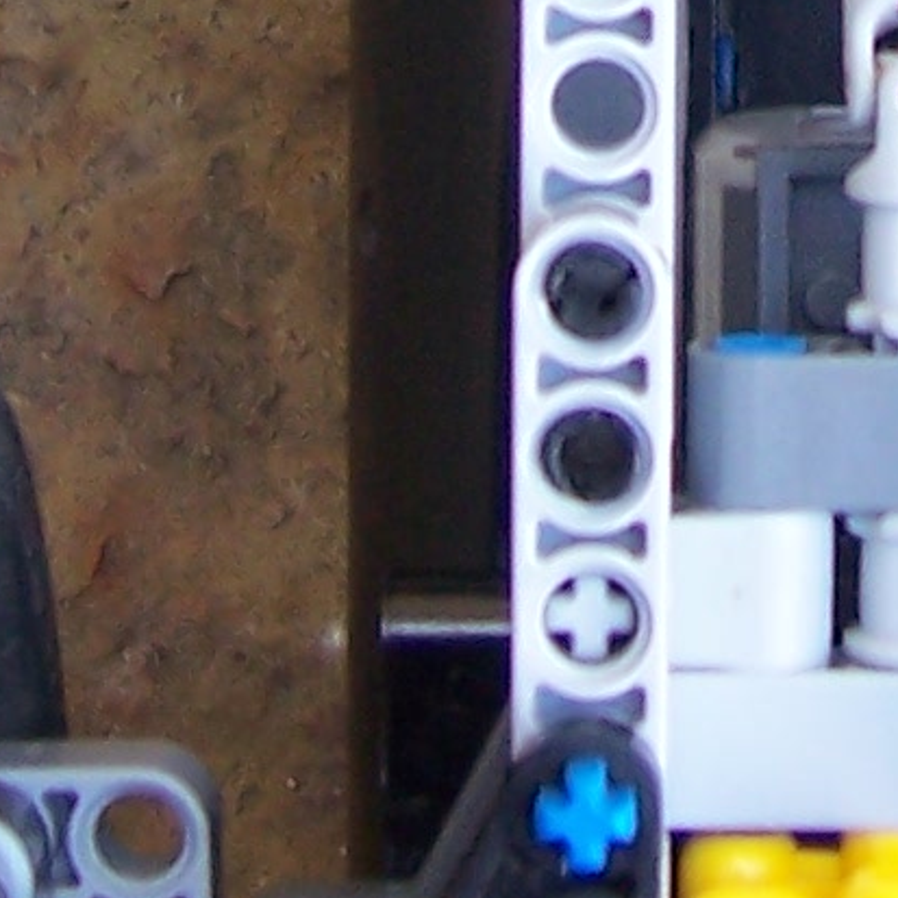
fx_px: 5782
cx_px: 981
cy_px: -704
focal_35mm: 197
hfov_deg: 8.8
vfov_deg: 8.5
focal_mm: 6
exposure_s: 1/30
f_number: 3
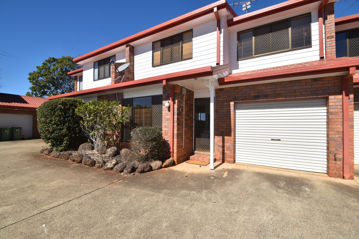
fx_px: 150
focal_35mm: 15
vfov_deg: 77.4
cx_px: 180
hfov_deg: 100.4
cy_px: 120
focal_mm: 10
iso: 100
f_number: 11
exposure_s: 1/200
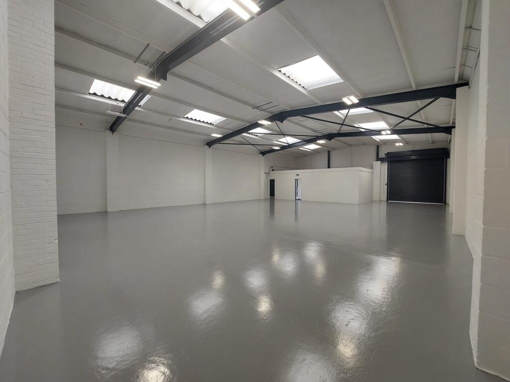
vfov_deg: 89.9
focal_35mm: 13
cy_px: 191
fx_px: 192
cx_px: 255
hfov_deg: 106.2
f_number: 2.2
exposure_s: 1/181
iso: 50
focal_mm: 1.74
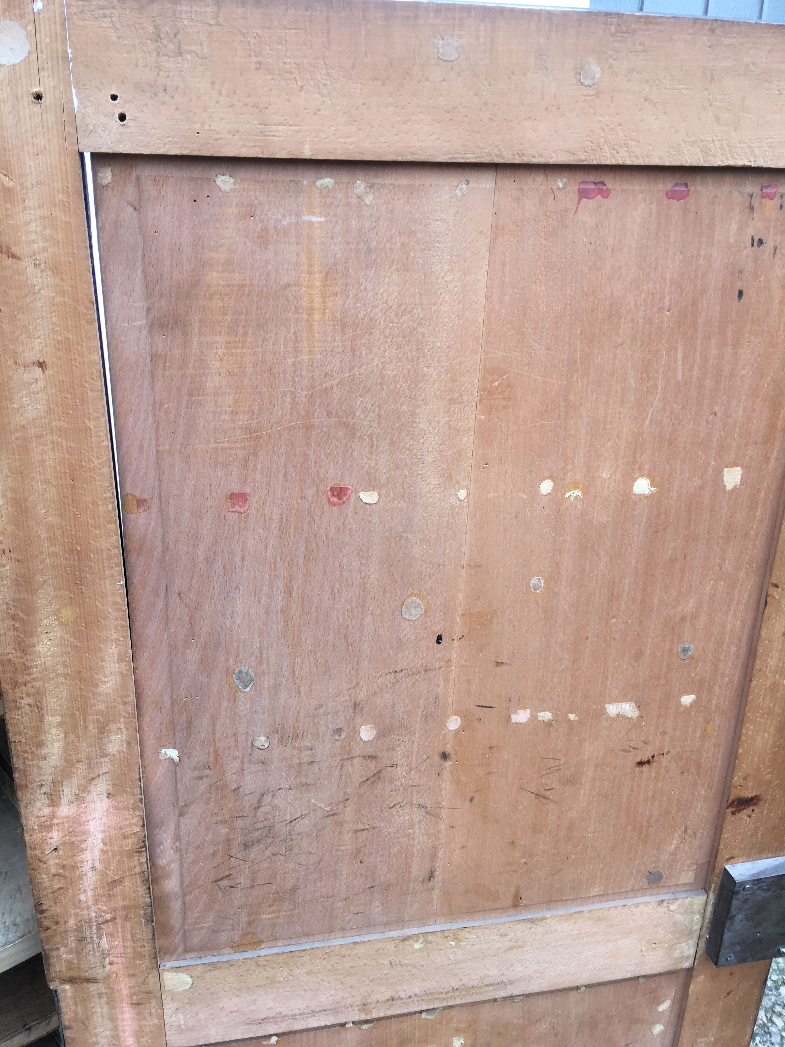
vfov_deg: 61.7
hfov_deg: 48.2
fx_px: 877
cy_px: 524
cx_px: 392
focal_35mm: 29
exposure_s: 1/167
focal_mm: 4.15
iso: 25
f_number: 2.2
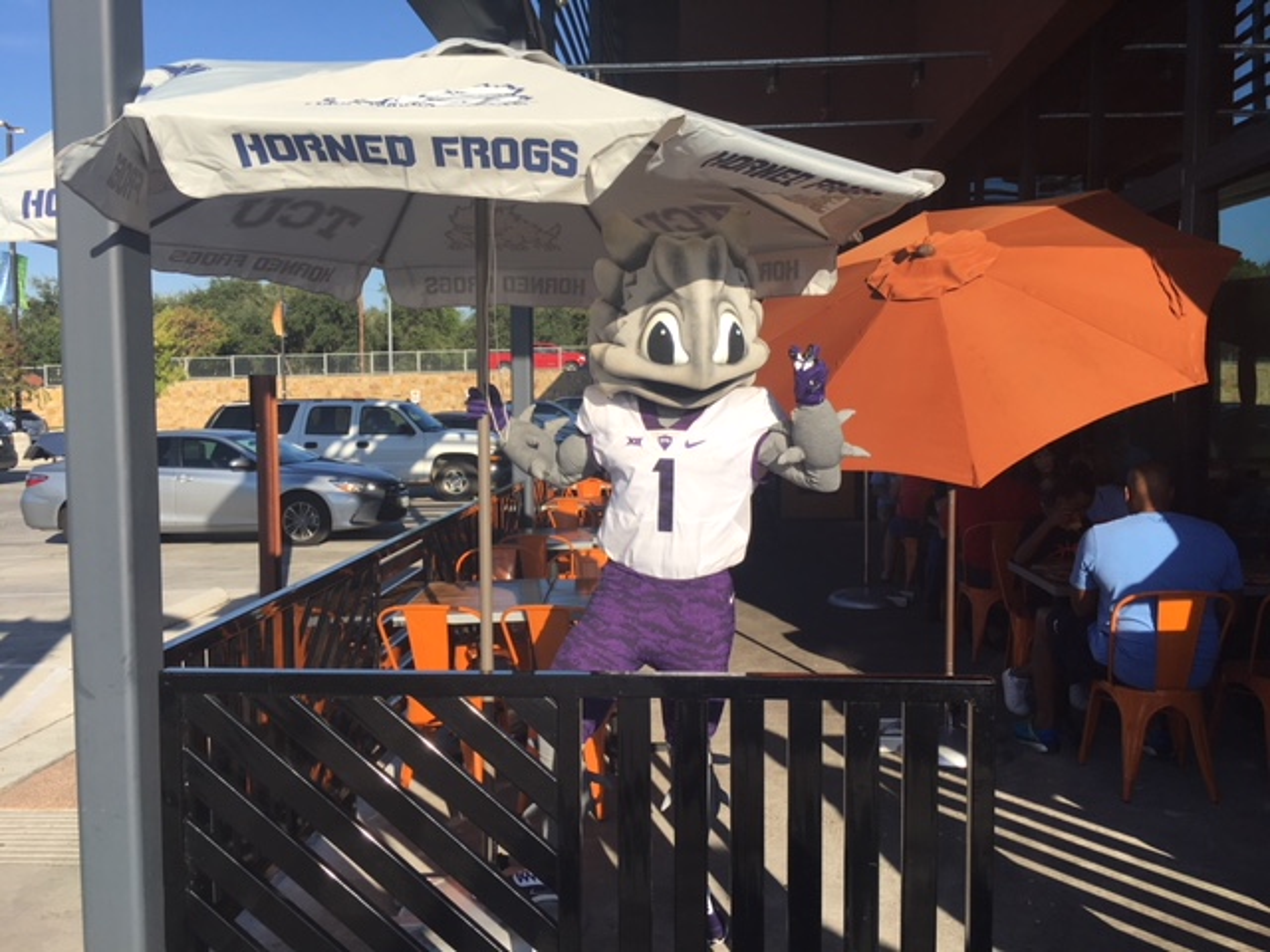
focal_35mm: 29
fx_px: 1064
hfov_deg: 61.7
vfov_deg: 48.2
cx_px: 635
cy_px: 476
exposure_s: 1/1282
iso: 25
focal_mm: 4.15
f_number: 2.2
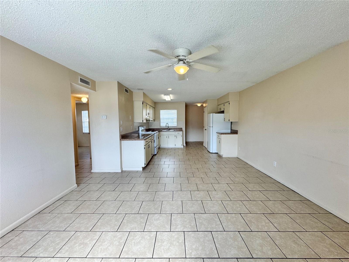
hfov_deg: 102.1
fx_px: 141
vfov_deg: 85.7
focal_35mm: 14
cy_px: 131
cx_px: 174
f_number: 2.2
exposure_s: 1/120
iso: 100
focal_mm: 2.22
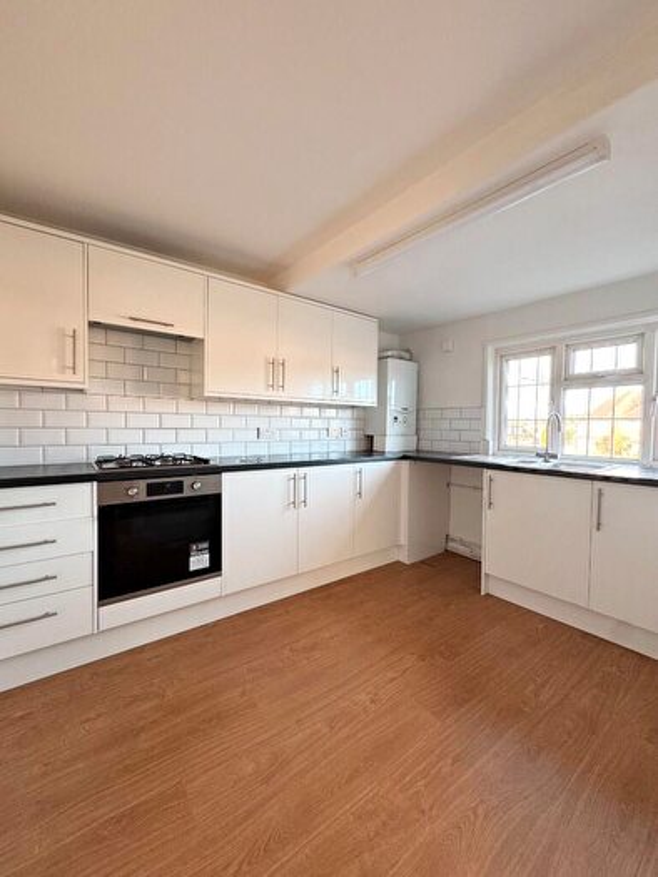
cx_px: 329
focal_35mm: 14
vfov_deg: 102.1
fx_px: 355
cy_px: 438
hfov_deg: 85.7
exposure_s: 1/99
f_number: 2.2
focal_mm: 2.22
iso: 200
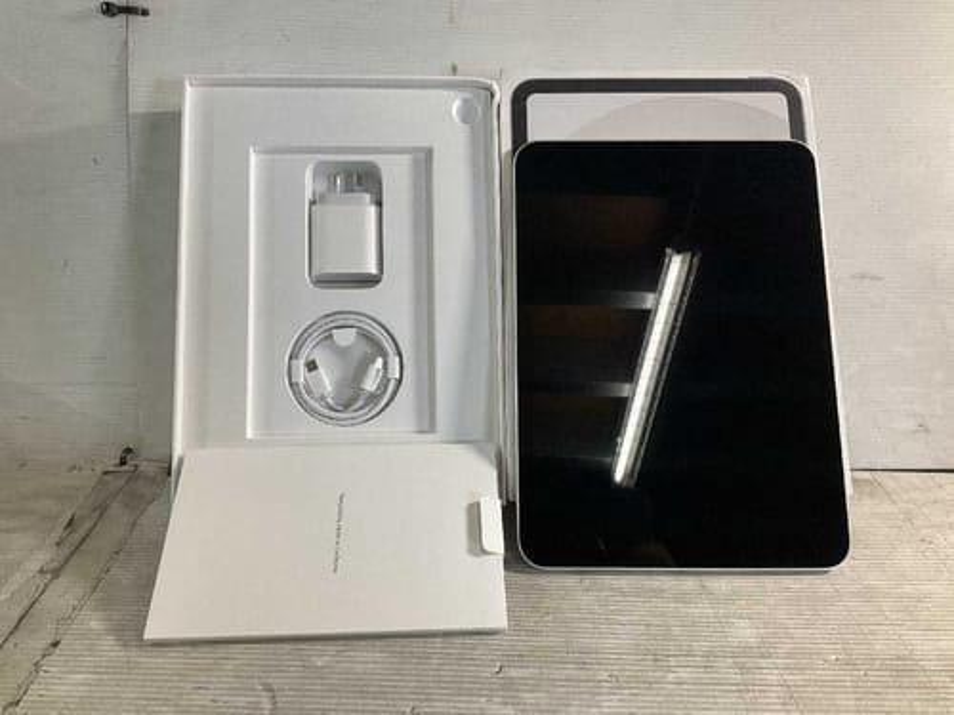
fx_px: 799
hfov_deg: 61.7
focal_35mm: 29
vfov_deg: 48.2
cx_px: 477
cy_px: 358
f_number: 1.8
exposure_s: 1/50
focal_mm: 3
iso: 50
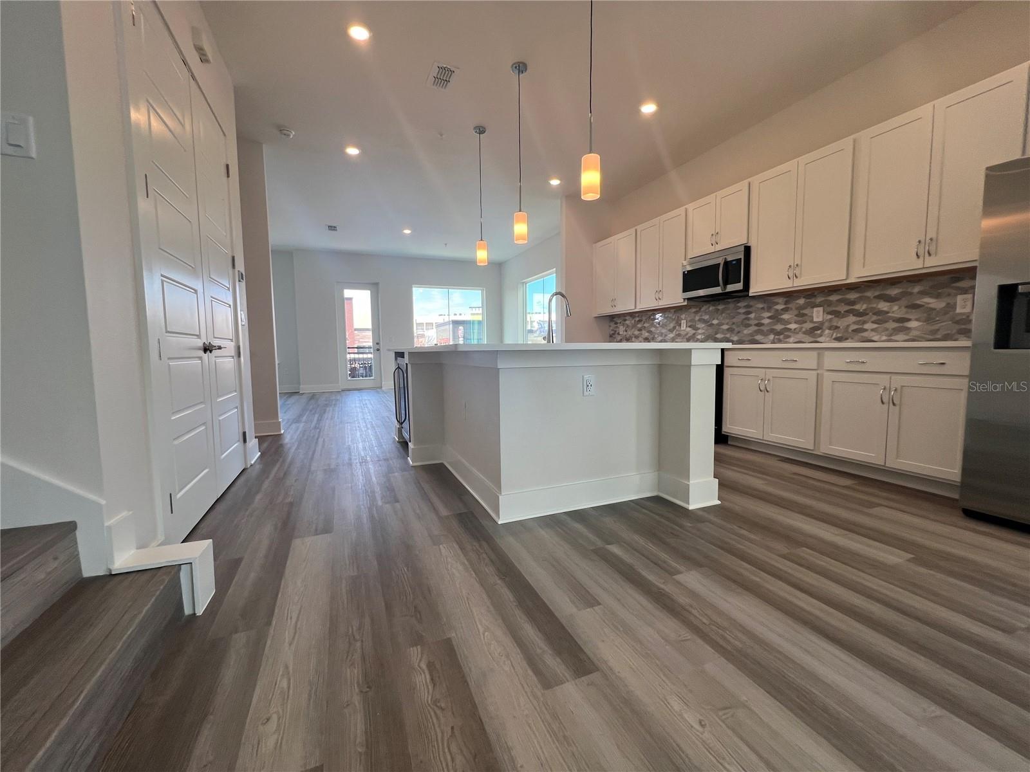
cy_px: 386
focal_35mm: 13
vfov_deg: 89.9
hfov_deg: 106.2
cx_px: 515
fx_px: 387
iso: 50
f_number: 1.8
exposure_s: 1/120
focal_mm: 1.57
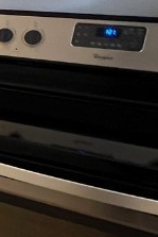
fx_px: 408
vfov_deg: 32.3
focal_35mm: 62
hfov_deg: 13.4
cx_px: -252
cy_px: 98
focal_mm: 1.57
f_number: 1.8
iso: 400
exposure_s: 1/60
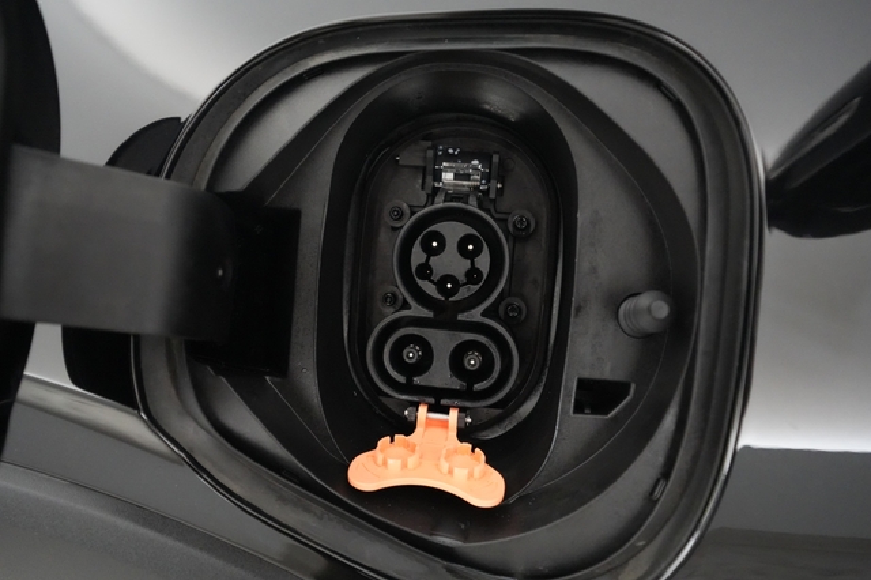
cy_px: 290
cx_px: 436
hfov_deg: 73.8
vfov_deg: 53.1
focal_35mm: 24
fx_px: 580
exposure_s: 1/125
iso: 12800
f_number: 4
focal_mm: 24
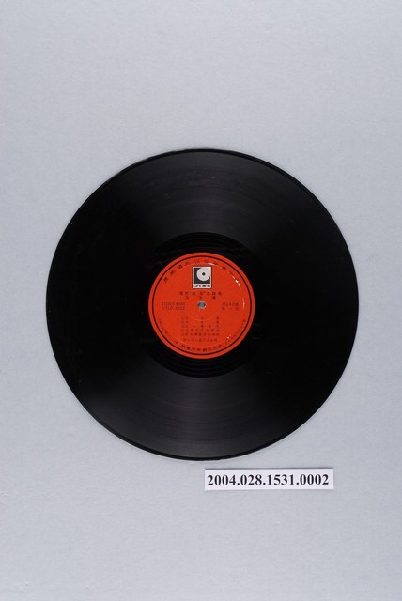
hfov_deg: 23.8
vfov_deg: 35.0
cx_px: 201
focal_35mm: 57
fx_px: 953
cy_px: 300
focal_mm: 38
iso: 200
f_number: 11
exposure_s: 1/40
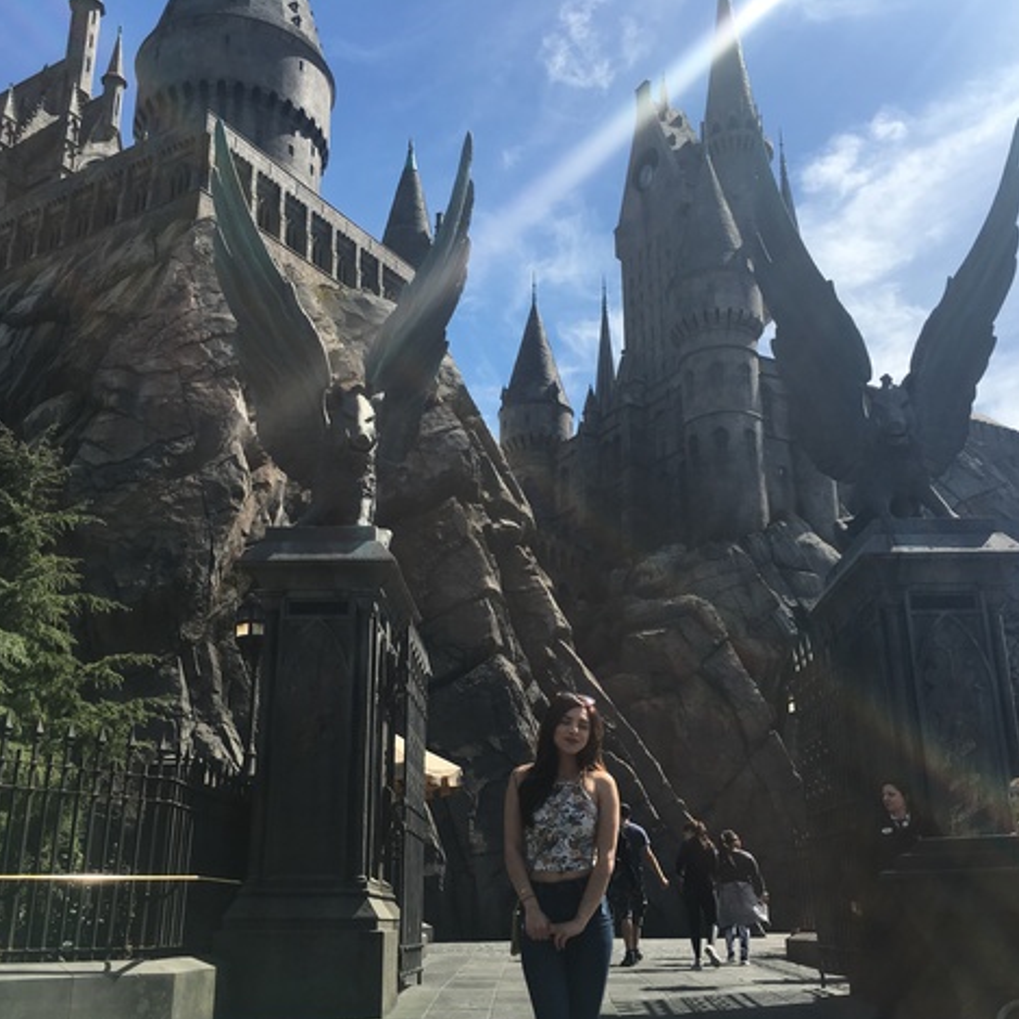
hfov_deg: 47.2
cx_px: 474
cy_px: 513
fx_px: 1166
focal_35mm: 35
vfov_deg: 47.2
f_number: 2.2
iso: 25
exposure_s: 1/1570
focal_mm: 4.15
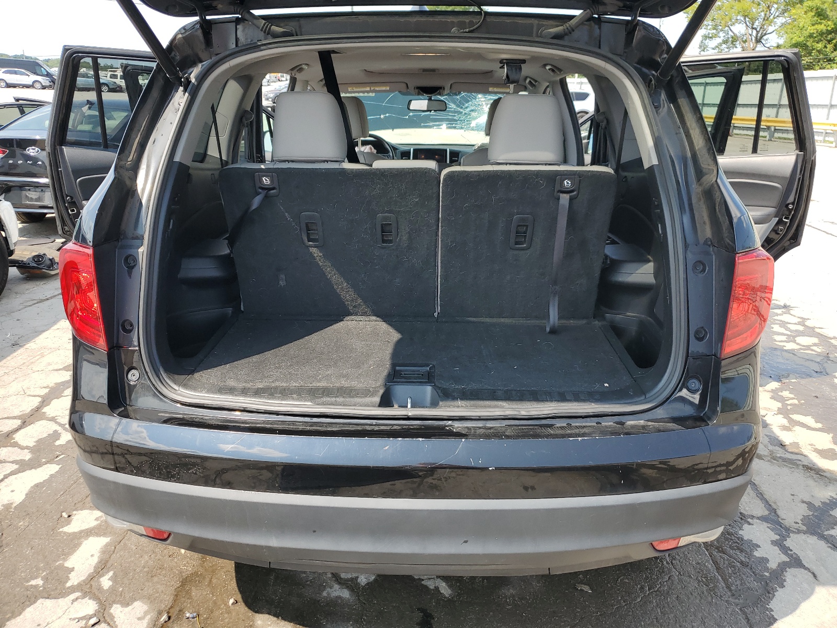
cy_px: 314
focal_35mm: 26
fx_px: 629
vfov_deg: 53.1
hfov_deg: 67.3
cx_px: 418
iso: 50
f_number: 1.5
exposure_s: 1/1000
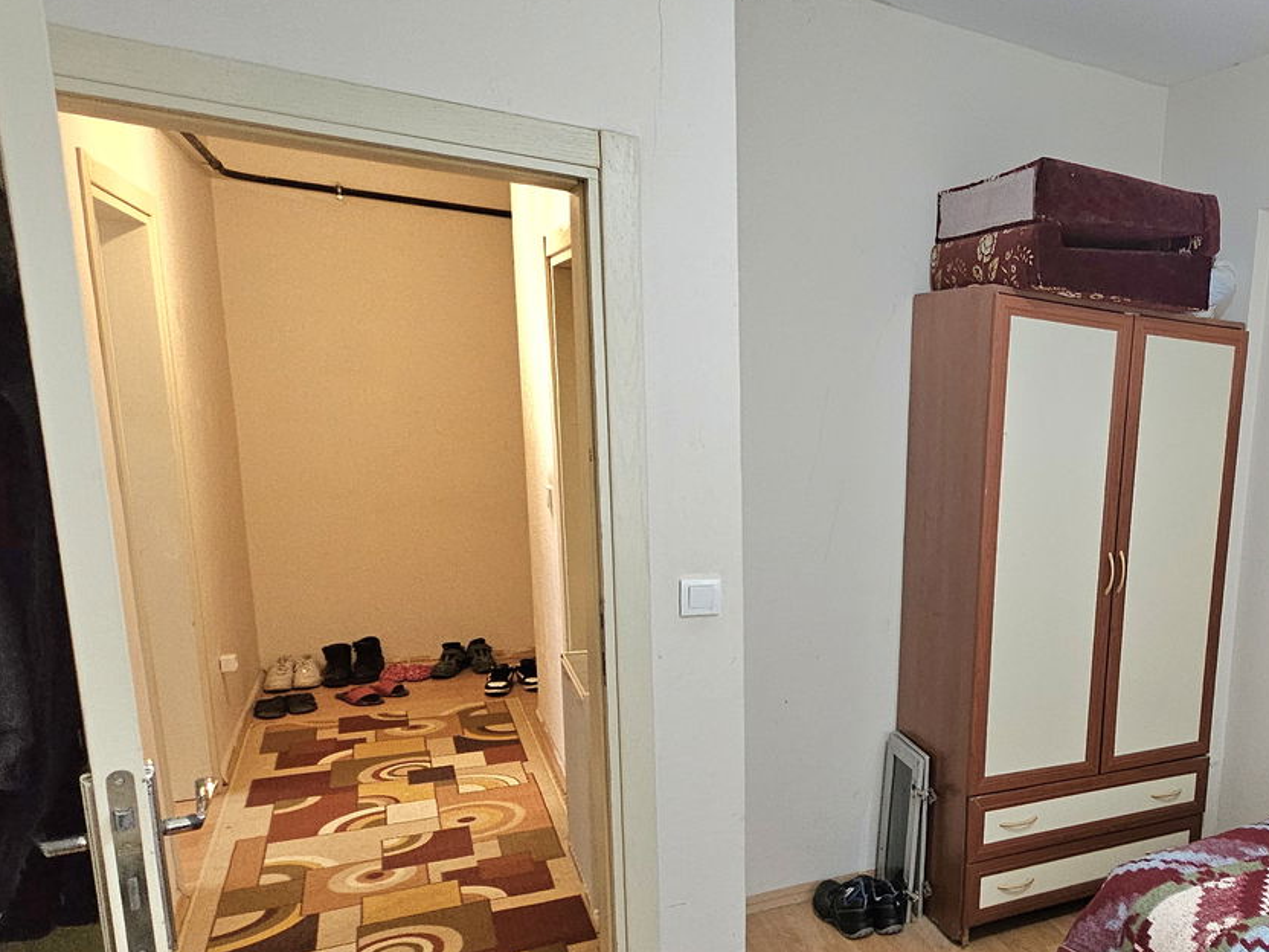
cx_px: 1120
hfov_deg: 60.0
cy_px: 624
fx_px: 916
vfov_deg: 53.9
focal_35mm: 25
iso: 500
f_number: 2.2
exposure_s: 1/70.9
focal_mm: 2.2
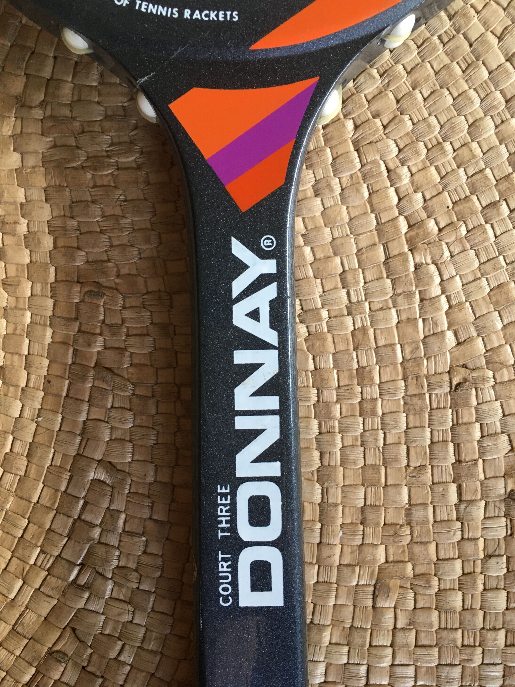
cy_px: 344
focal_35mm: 29
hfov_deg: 48.2
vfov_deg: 61.7
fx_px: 575
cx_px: 258
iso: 125
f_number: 2.2
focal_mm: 4.15
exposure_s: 1/33
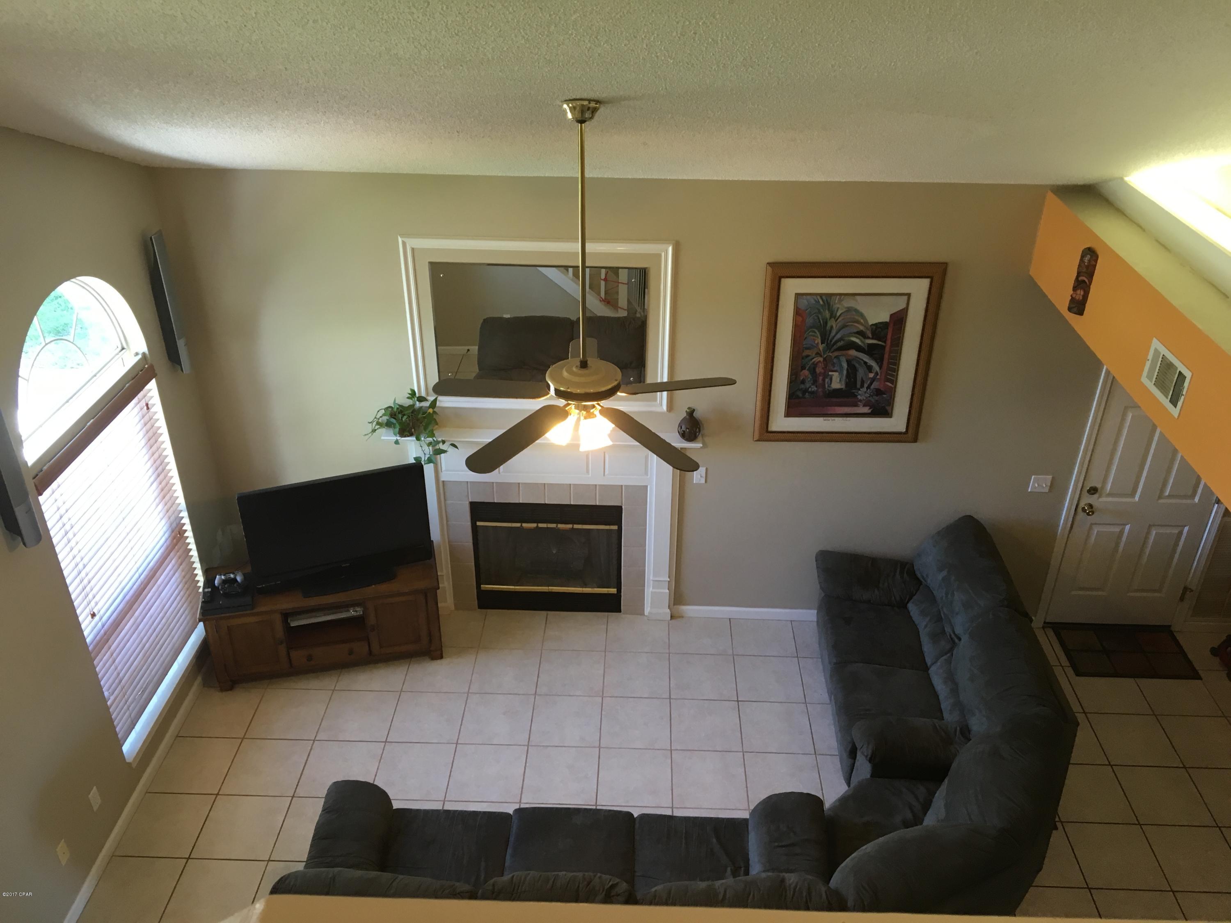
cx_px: 616
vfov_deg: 48.2
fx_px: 1031
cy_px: 462
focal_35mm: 29
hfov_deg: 61.7
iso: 80
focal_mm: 4.15
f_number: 2.2
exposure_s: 1/30
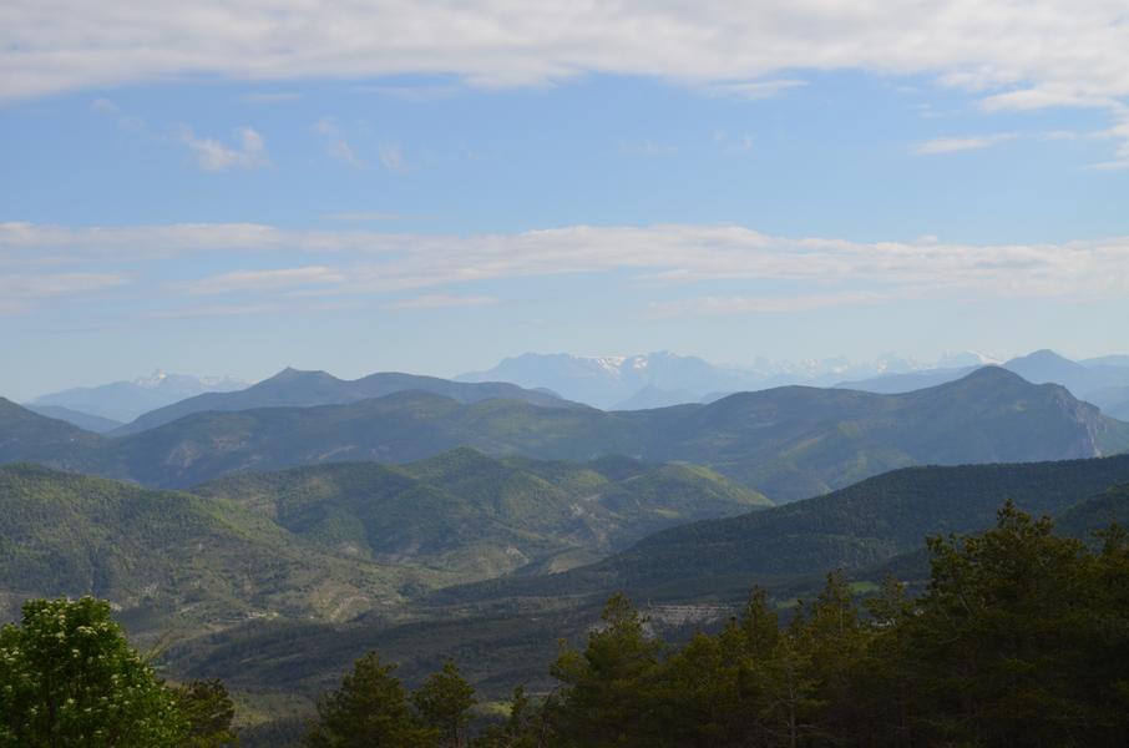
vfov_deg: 22.5
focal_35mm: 60
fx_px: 1878
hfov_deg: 33.5
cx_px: 564
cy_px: 374
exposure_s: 1/1600
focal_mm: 40
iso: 400
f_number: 7.1
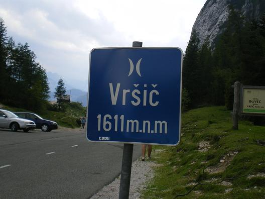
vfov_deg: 26.1
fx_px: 429
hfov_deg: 34.3
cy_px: 100
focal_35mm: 56
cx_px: 132
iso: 64
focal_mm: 9.3
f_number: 5.6
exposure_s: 1/160
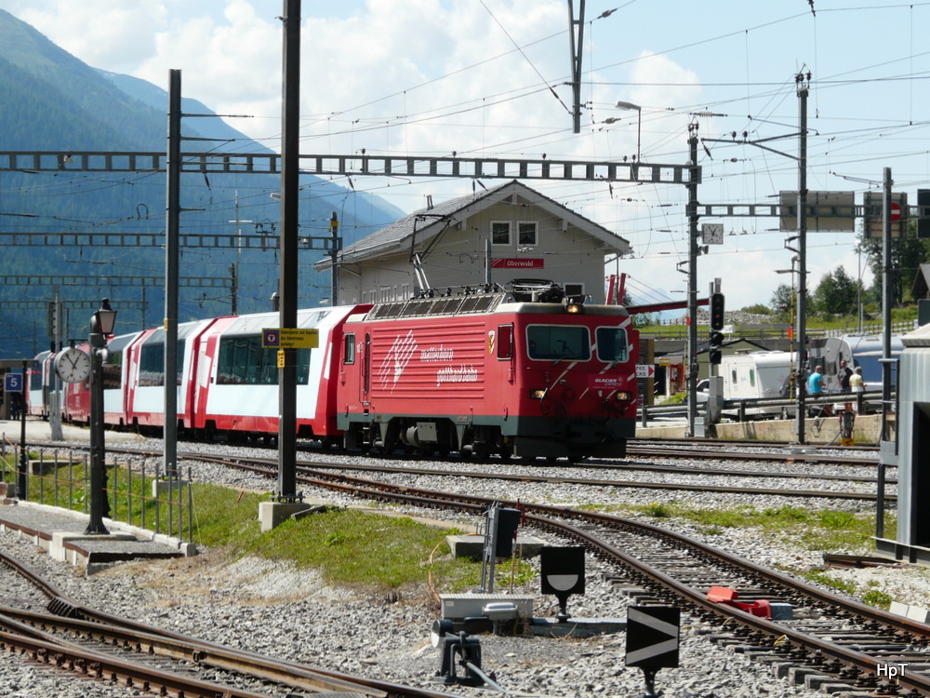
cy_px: 349
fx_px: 3708
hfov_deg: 14.3
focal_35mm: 138
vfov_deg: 10.7
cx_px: 465
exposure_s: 1/500
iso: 100
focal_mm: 22.6
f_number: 5.6
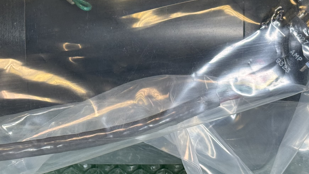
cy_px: 8
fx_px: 991
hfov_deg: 17.7
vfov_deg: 10.0
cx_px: 97
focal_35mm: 121
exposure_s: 1/50
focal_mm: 6.86
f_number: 1.78
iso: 50
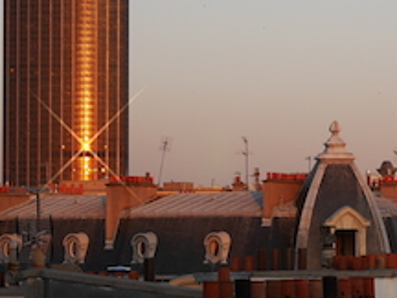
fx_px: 2179
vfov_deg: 7.8
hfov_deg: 10.3
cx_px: 379
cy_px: 159
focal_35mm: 190
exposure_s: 1/160
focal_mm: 32
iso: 200
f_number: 5.6
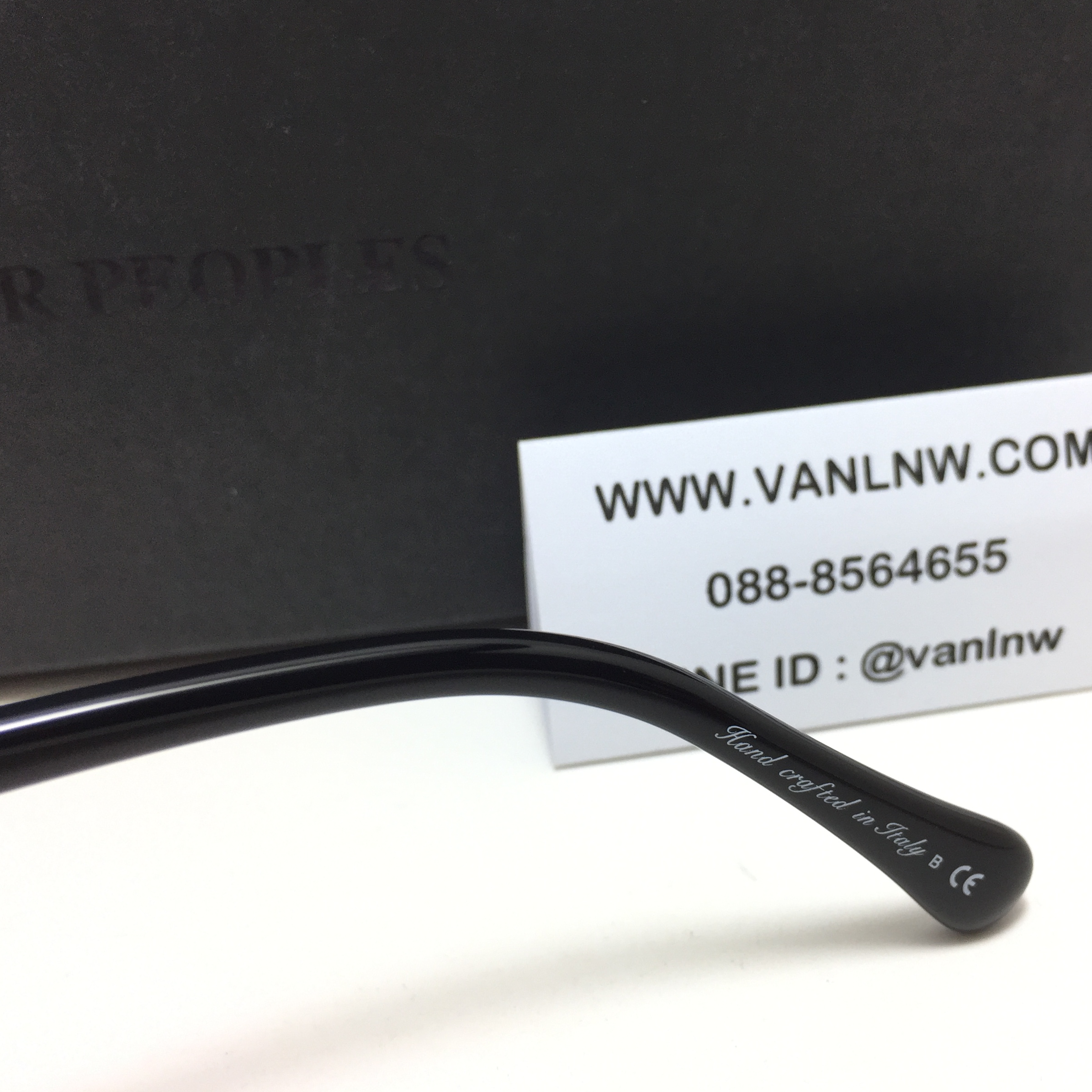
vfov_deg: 47.2
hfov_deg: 47.1
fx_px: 1249
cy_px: 547
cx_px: 626
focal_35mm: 35
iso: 50
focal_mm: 4.15
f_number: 2.2
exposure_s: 1/100
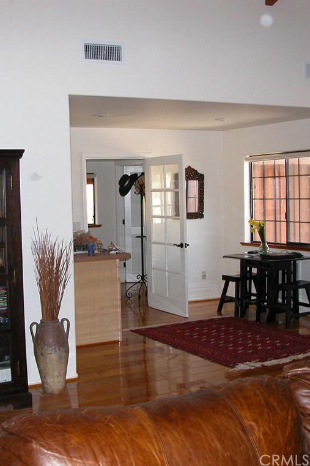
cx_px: 121
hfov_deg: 27.4
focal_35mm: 49
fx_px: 633
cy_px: 234
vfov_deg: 40.4
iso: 200
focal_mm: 8.9
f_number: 2.8
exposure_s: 1/60
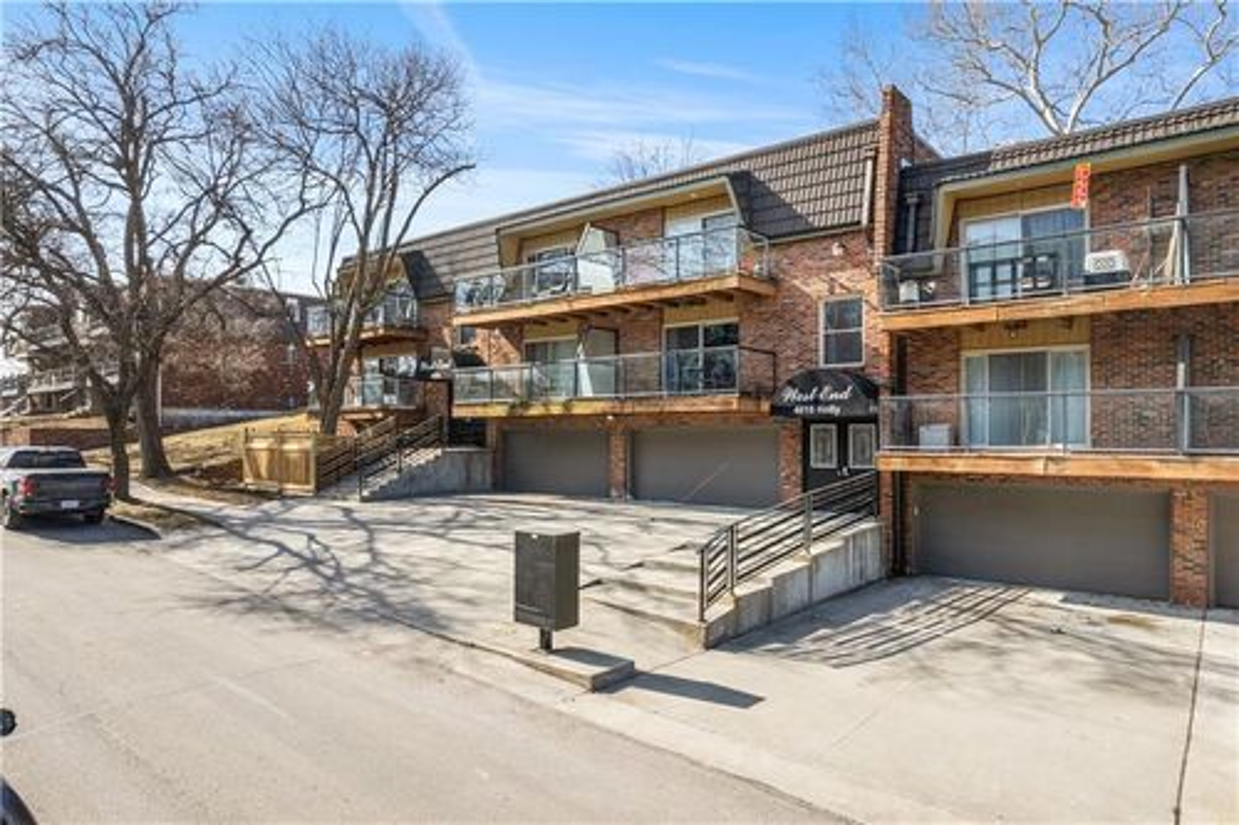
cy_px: 412
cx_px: 620
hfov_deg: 78.6
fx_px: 757
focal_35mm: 22
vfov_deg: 57.2
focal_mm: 8.38
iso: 100
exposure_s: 1/320
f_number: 2.8
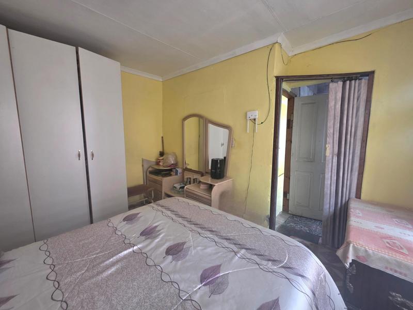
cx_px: 206
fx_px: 155
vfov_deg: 89.9
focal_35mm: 13
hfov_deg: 106.2
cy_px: 155
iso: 160
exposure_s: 1/50.3
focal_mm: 2.2
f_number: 1.9
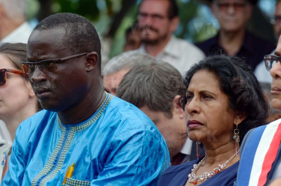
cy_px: 93
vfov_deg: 4.6
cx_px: 140
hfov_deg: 6.9
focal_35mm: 300
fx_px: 2337
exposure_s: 1/250
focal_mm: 200
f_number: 6.3
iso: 100
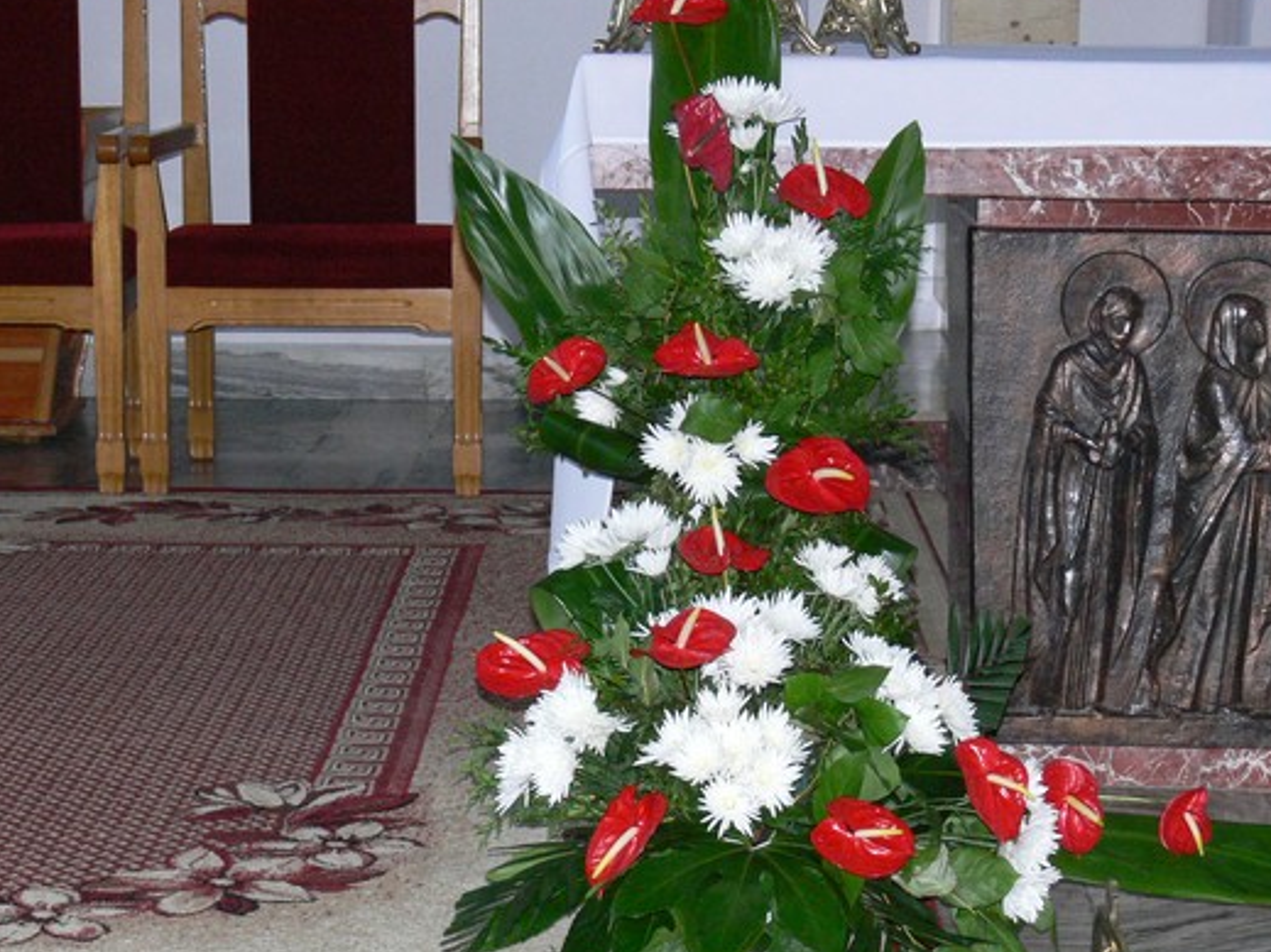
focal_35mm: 94
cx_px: 566
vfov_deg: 15.7
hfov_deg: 20.9
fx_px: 3451
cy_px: 619
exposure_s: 1/30
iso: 250
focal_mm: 12.9
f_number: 3.2
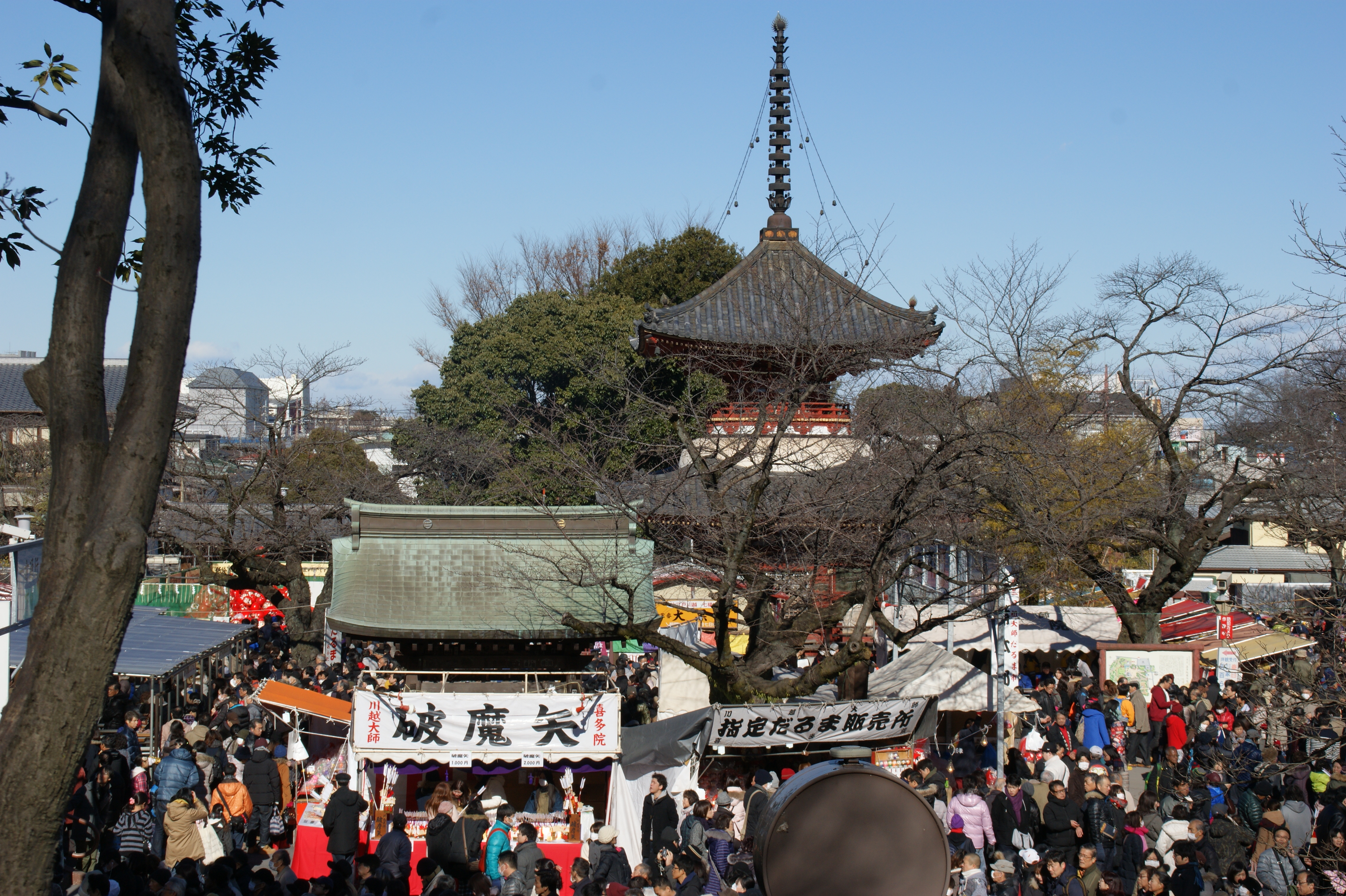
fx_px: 2522
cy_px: 448
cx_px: 673
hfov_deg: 29.9
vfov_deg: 20.1
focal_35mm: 68
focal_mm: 45
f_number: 13
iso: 100
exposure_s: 1/200
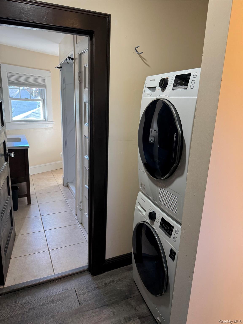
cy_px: 162
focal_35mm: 24
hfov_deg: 56.8
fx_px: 225
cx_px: 122
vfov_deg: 71.6
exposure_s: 1/120
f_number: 1.78
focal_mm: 6.76
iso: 200
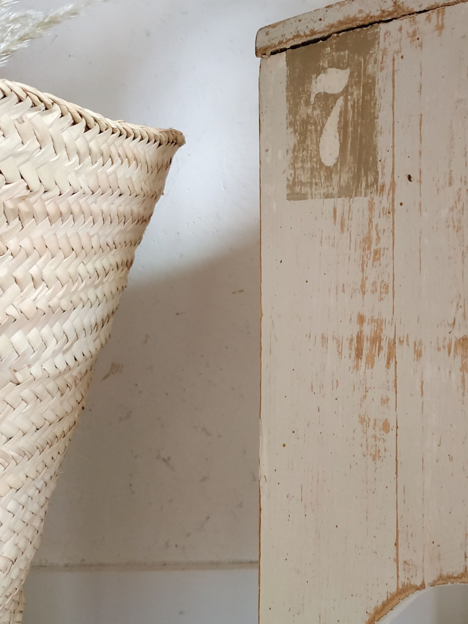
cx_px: 385
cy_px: 309
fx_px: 739
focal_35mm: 41
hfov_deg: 33.9
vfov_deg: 45.8
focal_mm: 3.94
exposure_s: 1/20
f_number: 1.9
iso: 400
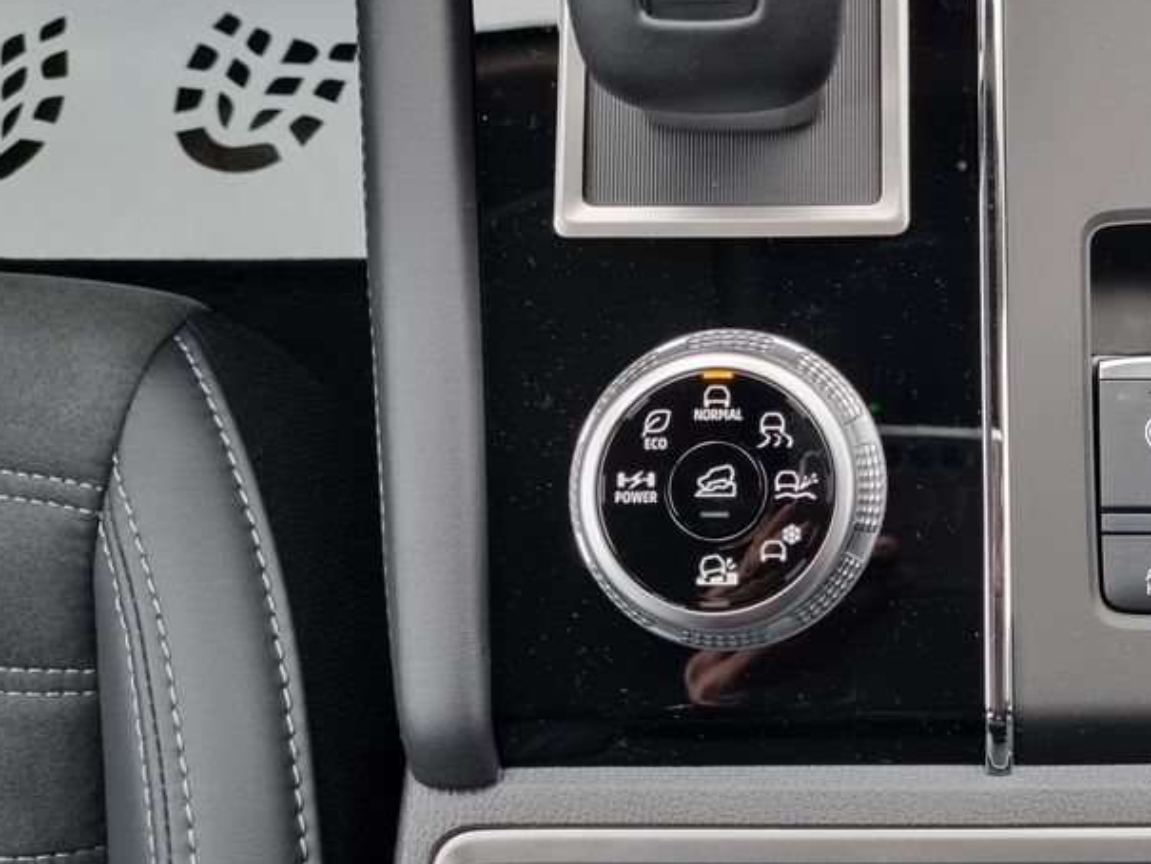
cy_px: 232
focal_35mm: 44
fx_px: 1463
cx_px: 902
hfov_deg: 41.3
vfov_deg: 32.4
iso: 160
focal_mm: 5.4
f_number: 1.8
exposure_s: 1/40
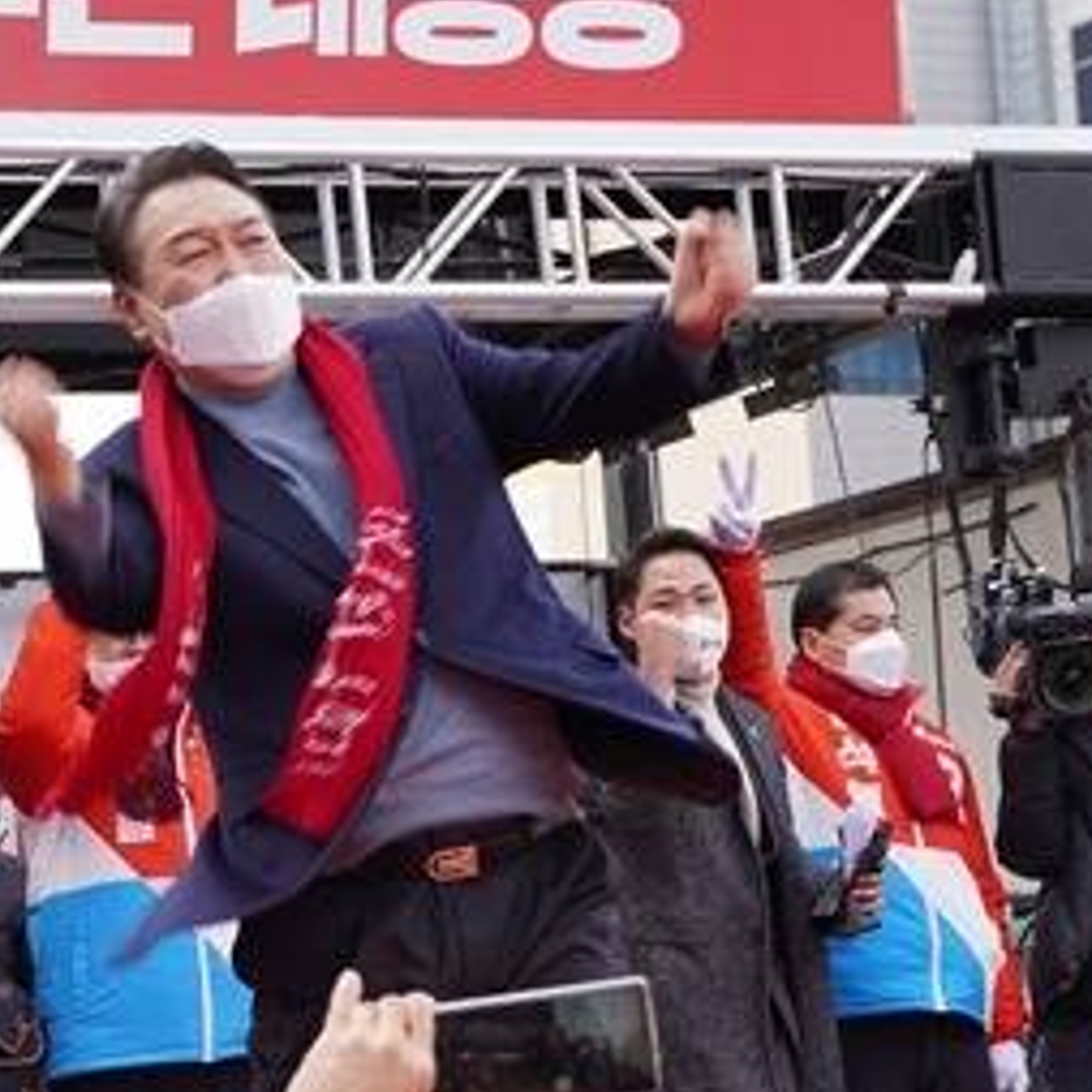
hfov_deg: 11.3
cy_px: 733
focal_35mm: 154
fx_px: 5496
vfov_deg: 11.3
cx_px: 262
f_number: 5
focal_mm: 48
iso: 125
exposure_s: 1/160
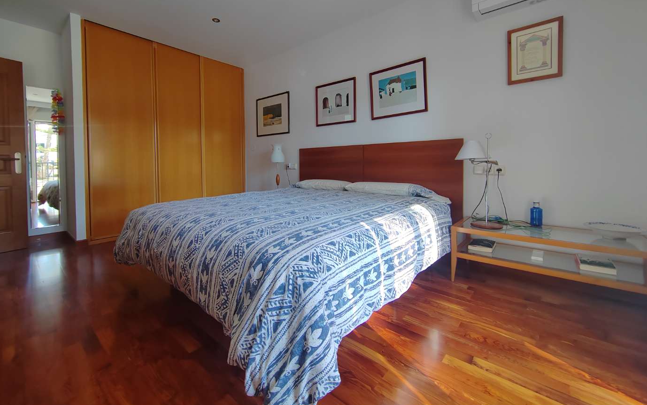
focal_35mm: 15
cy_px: 172
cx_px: 311
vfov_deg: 74.3
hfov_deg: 101.4
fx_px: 264
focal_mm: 2.16
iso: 160
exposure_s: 1/50
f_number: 2.2
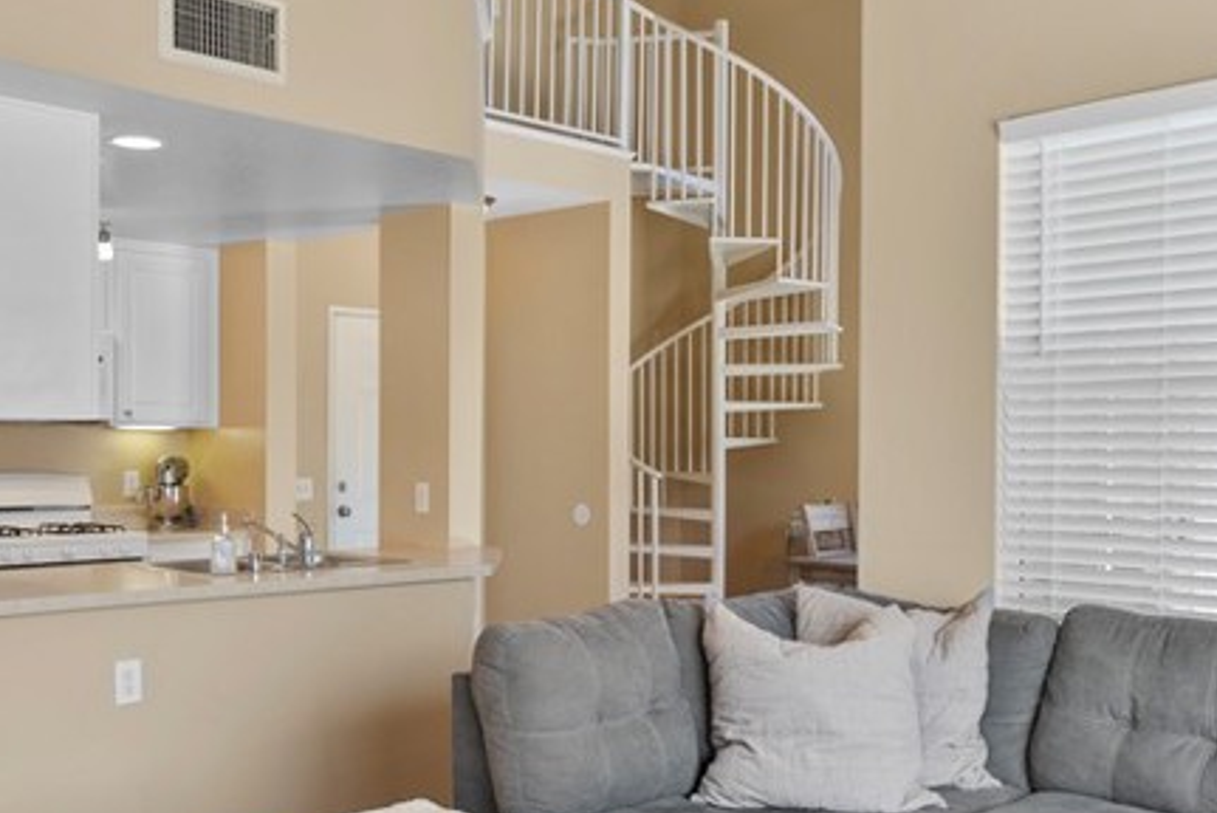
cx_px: 520
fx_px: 1285
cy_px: 456
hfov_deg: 50.5
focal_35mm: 38
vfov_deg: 35.1
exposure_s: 1/20
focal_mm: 16
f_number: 8
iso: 640
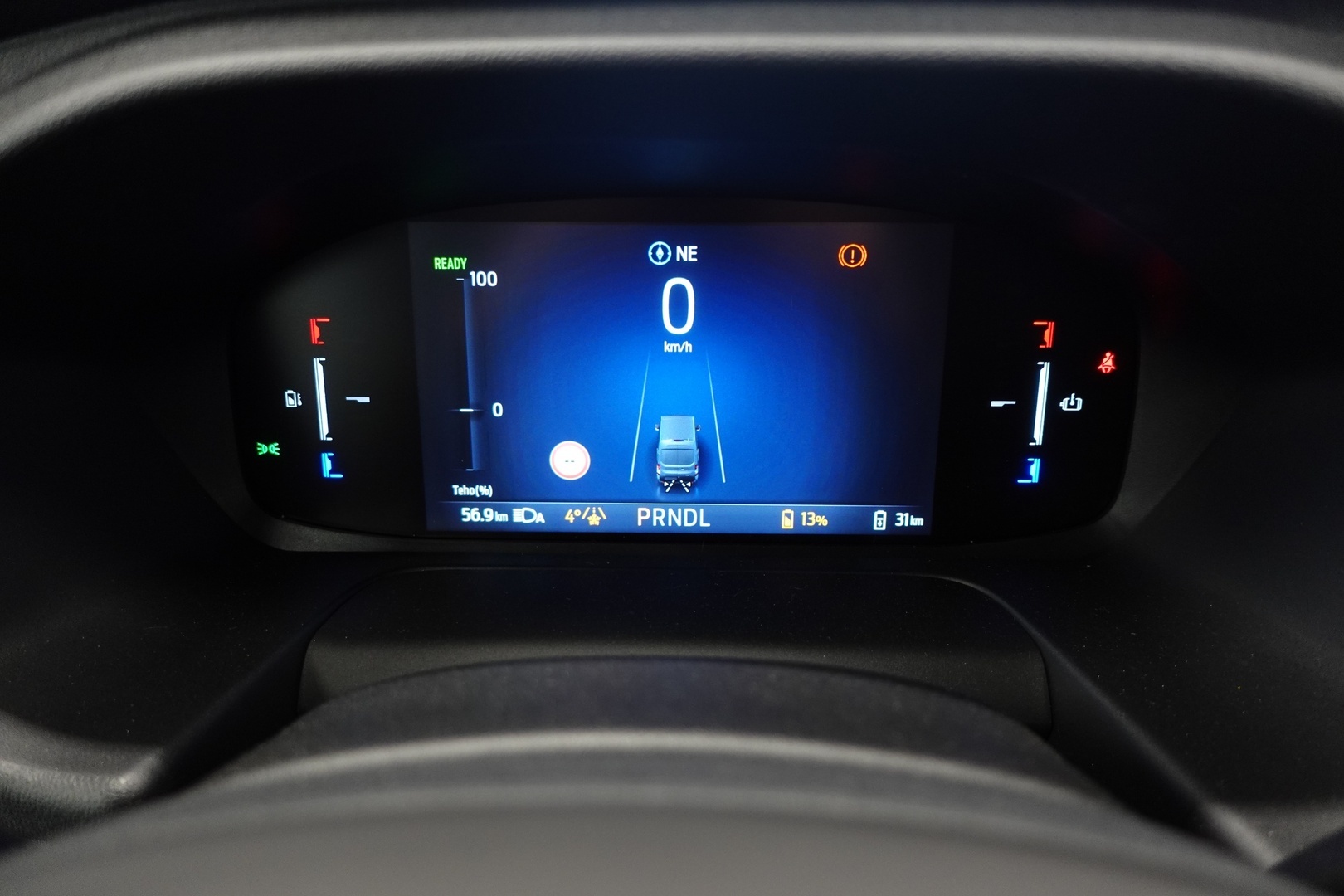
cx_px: 672
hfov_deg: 73.7
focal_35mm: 24
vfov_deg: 53.1
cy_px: 448
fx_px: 896
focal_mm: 9.4
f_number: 1.8
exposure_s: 1/30
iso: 640
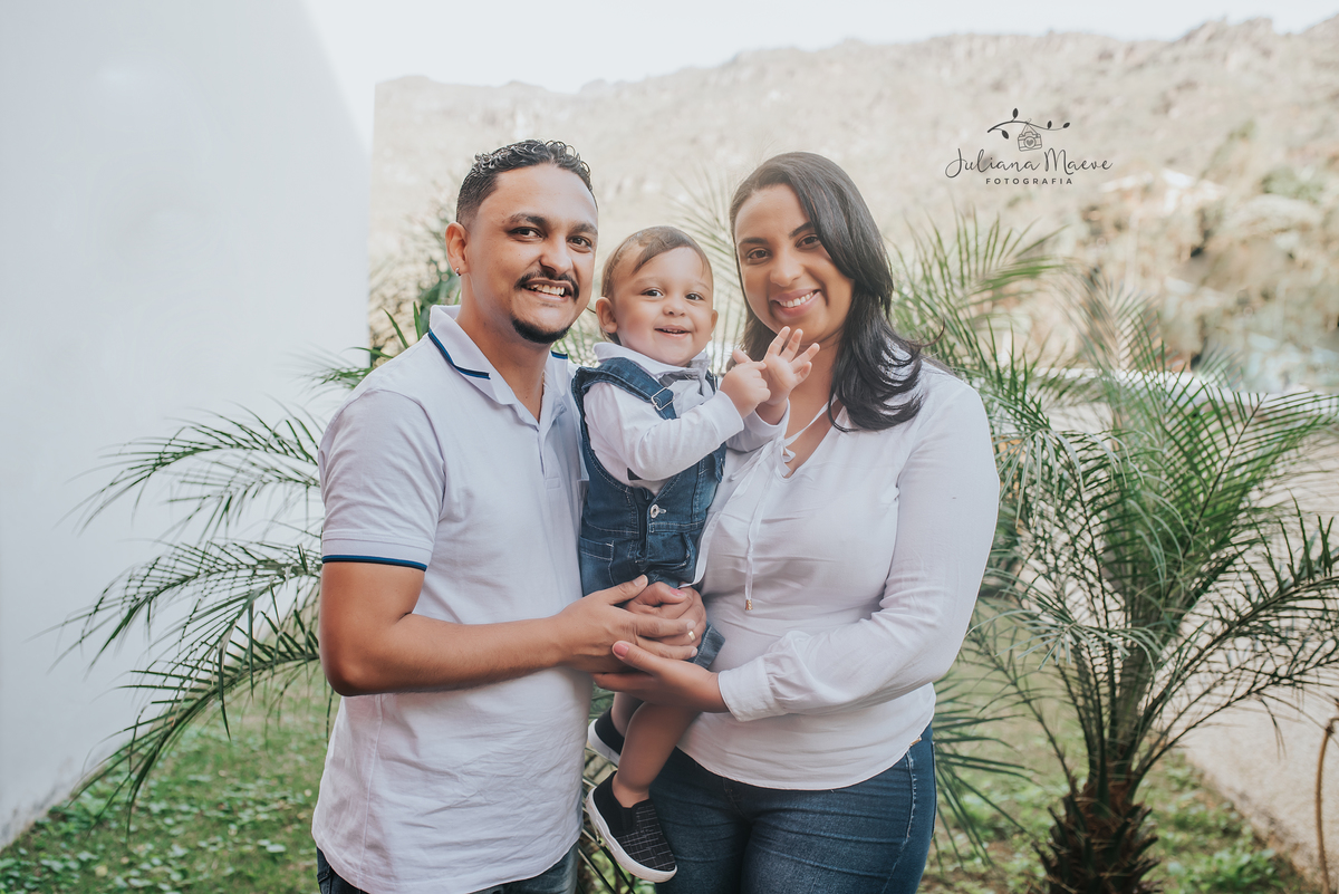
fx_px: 1302
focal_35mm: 35
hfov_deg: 54.4
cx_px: 670
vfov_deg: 37.9
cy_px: 447
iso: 200
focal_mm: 35
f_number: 3.5
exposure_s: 1/250
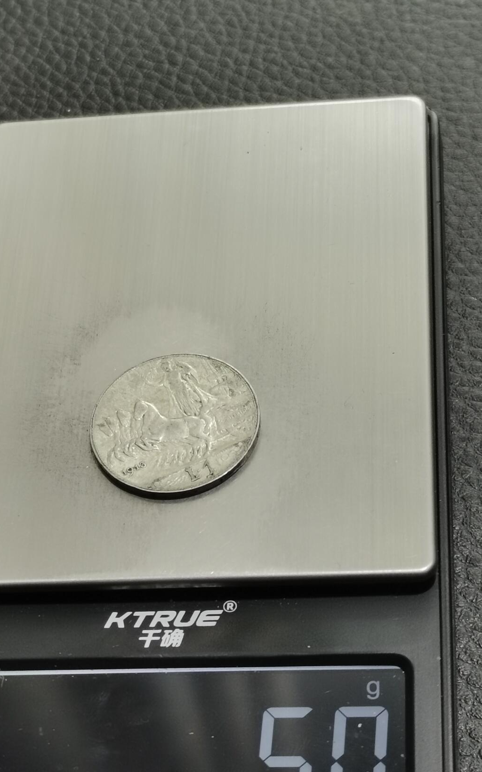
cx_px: 200
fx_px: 1787
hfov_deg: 15.4
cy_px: 421
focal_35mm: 85
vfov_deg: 24.4
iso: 80
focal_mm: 5.58
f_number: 1.8
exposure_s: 1/100
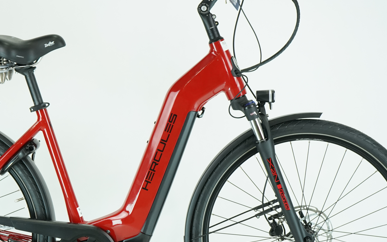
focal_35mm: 98
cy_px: 156
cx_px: 126
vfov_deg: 13.3
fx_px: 1034
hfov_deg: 21.1
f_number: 5.6
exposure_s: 1/200
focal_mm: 59
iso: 1600
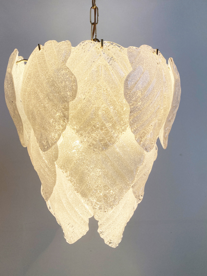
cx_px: 104
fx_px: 223
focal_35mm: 28
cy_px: 138
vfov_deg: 63.4
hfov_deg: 49.7
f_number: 1.8
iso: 20
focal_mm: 3.99
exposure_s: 1/317
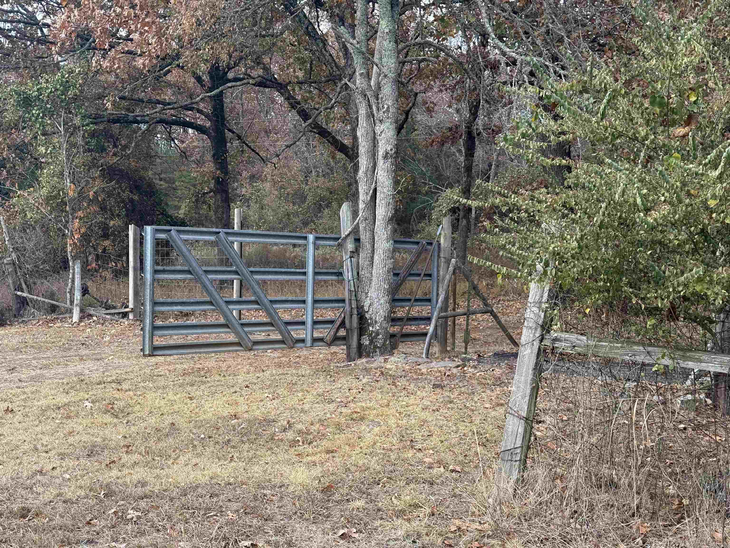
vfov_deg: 30.3
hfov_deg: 39.7
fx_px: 1012
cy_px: 274
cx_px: 365
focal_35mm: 48
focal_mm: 6.76
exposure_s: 1/802
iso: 100
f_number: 1.78
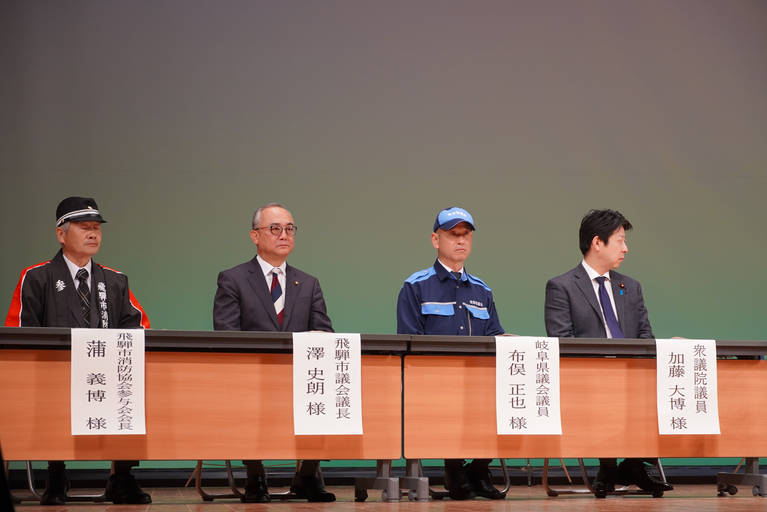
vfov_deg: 13.2
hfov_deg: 19.7
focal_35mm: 104
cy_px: 256
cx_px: 384
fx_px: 2206
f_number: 5.6
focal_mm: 69
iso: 1000
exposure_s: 1/160
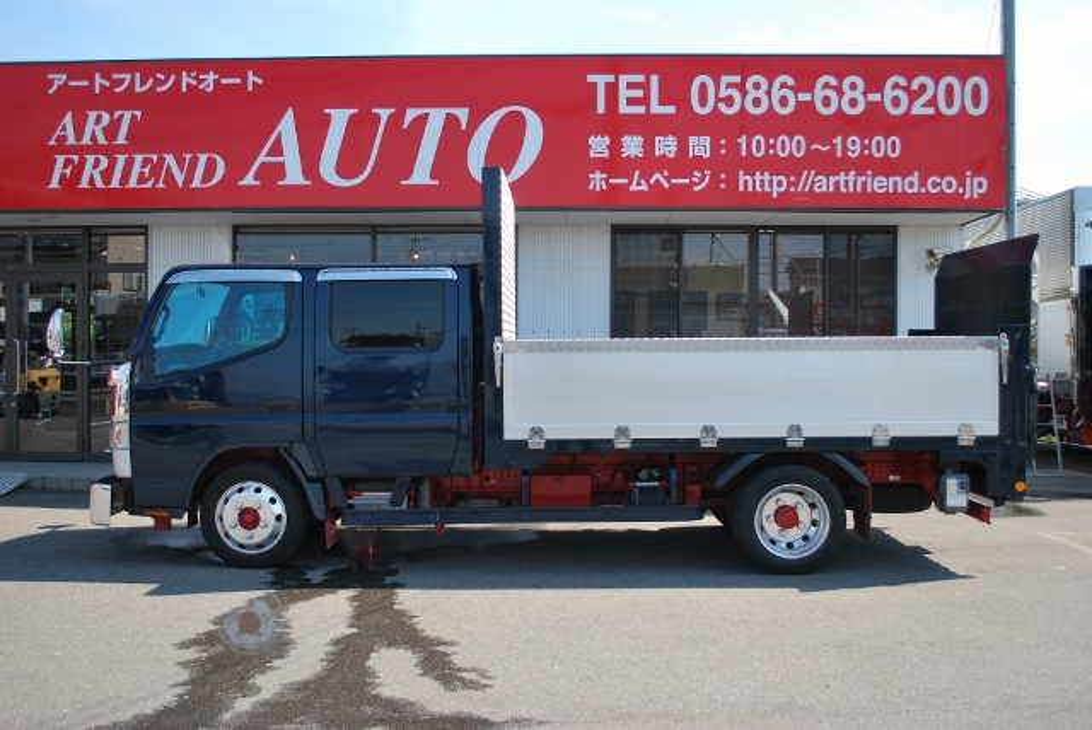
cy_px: 365
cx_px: 546
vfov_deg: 36.9
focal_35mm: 36
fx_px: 1093
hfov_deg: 53.1
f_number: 4.2
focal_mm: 24
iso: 200
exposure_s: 1/800
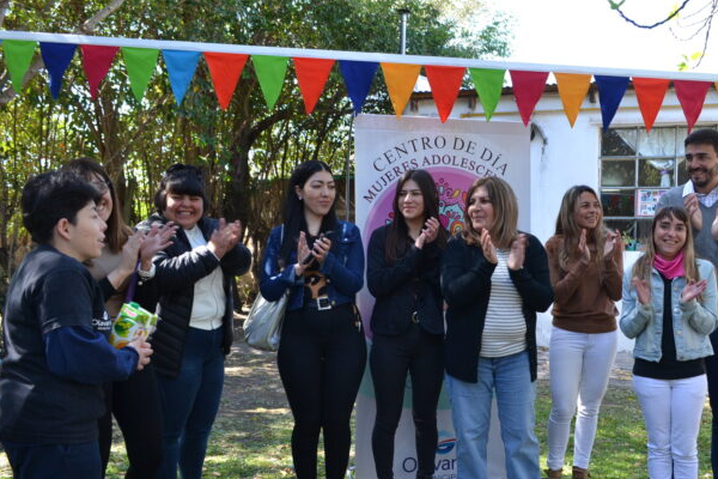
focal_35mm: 36
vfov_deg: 36.8
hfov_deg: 52.5
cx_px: 454
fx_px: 718
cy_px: 280
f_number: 5.6
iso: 320
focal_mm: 18
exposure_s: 1/125
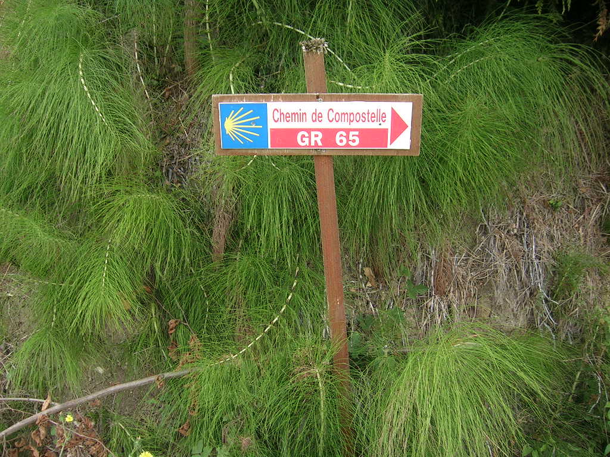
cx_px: 305
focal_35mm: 35
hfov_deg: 52.6
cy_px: 228
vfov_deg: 40.7
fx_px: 617
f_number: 2.8
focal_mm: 5.4
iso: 50
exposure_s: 1/166
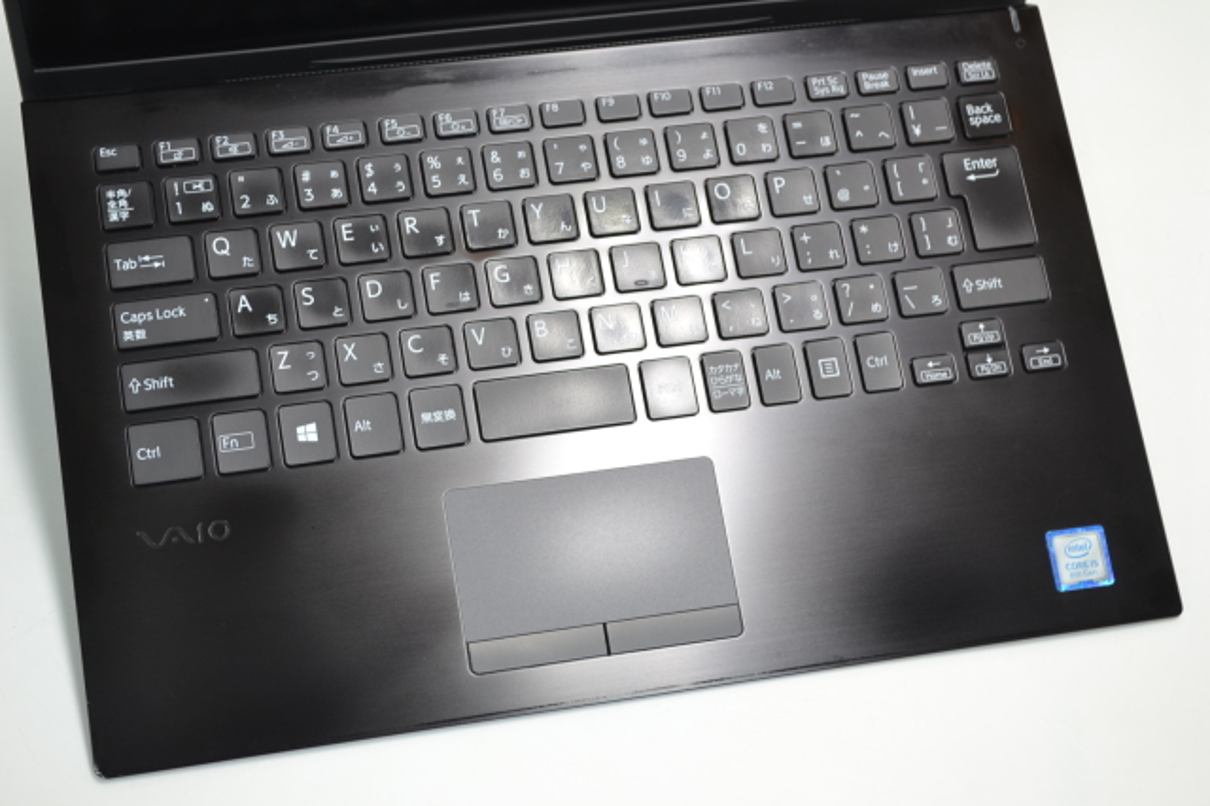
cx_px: 605
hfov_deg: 31.9
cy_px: 403
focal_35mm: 63
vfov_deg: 21.5
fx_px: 2116
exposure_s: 1/4
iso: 100
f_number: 5.3
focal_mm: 42
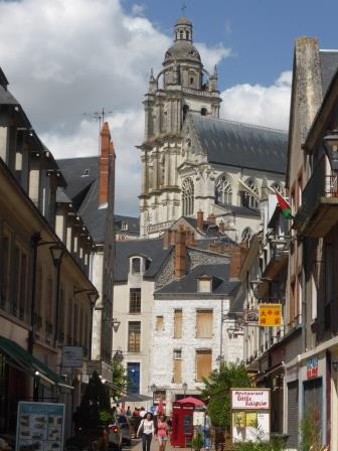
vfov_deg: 21.5
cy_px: 226
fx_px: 1185
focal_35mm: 91
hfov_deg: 16.2
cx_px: 169
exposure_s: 1/800
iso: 100
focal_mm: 15.1
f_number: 5.2
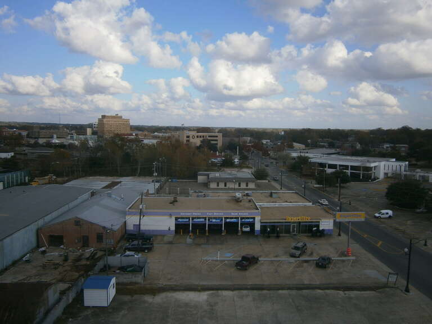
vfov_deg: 53.1
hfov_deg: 67.3
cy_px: 162
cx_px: 216
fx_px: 324
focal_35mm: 26
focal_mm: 4.7
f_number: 2.8
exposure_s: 1/1000
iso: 80
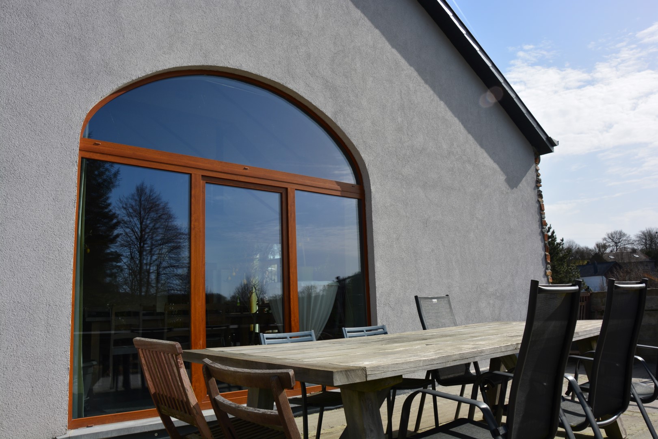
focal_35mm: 27
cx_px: 329
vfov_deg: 47.9
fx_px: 493
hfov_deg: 67.4
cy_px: 220
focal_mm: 18
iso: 100
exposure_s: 1/160
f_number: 11
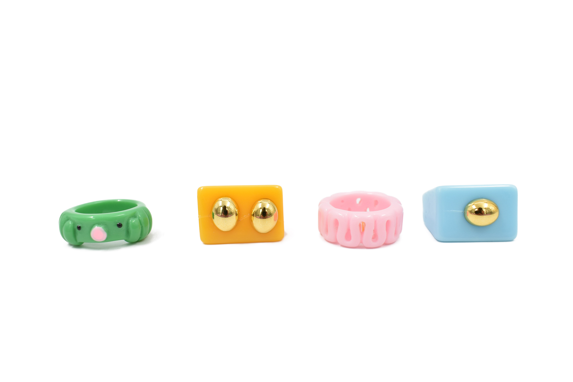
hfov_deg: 61.9
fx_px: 477
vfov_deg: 43.6
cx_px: 286
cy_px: 191
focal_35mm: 30
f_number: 5
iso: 250
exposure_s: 1/125
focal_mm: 20
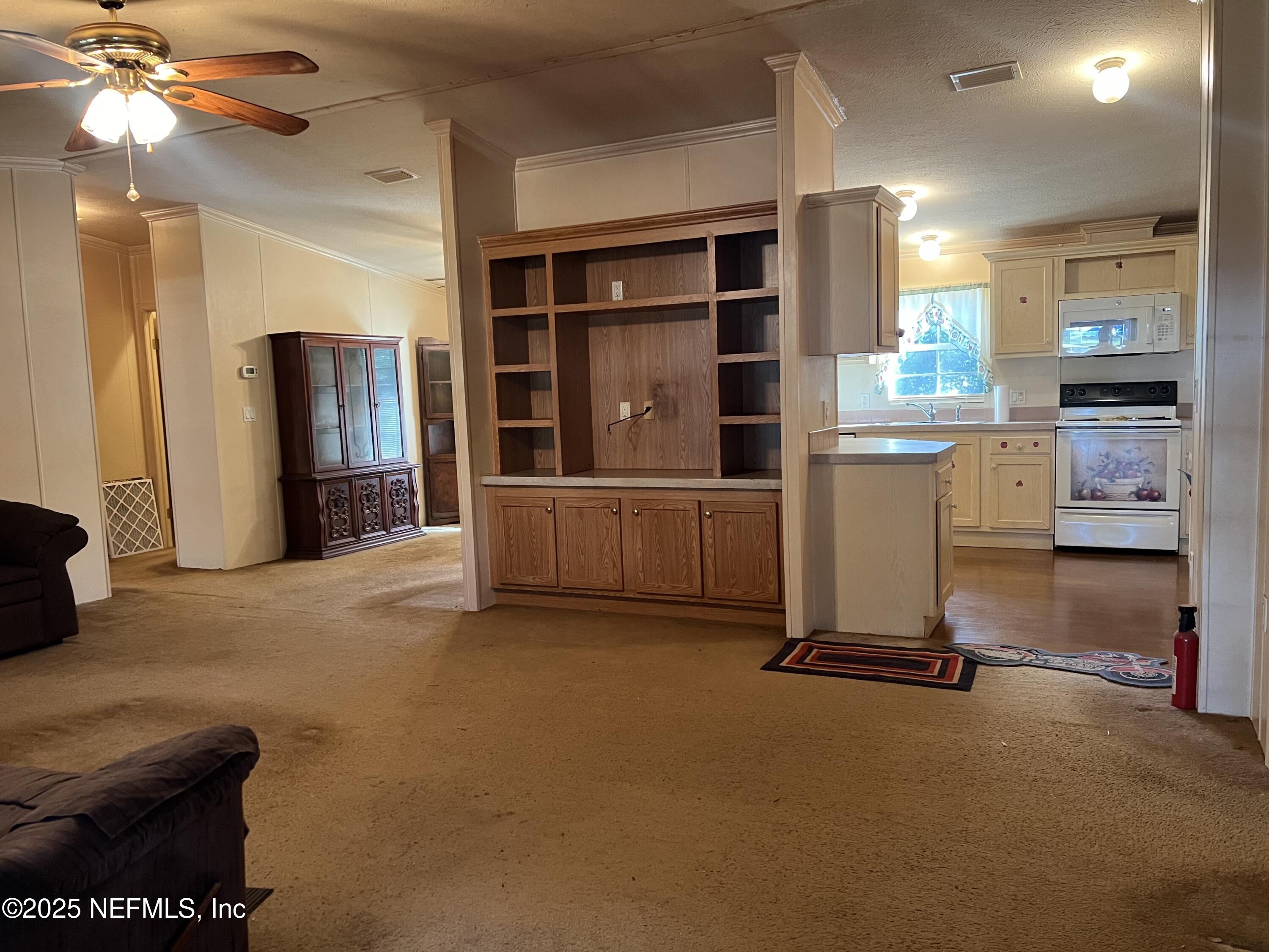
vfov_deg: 53.1
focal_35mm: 26
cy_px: 476
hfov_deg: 67.3
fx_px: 953
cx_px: 634
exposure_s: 1/60
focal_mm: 5.7
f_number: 1.5
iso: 400
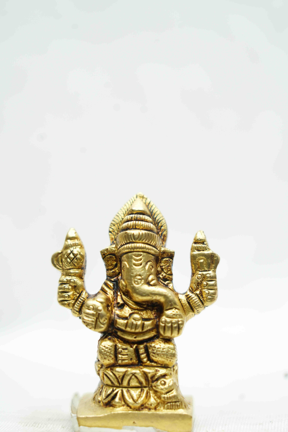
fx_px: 1356
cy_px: 218
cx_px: 141
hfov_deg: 12.1
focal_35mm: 113
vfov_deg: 18.1
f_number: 5.6
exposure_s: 1/60
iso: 400
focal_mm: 105
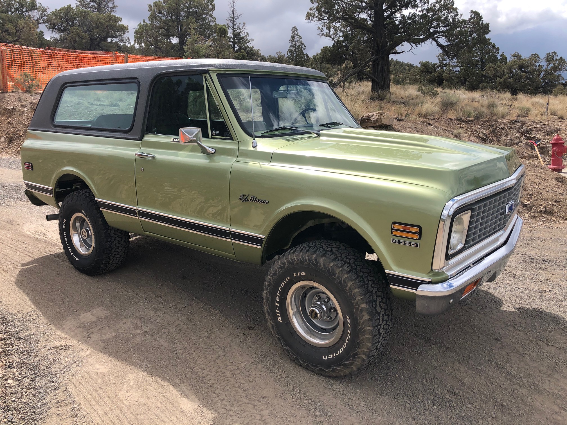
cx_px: 284
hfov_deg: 63.4
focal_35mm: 28
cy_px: 212
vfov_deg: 49.7
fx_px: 459
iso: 20
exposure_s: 1/1600
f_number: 1.8
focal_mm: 3.99
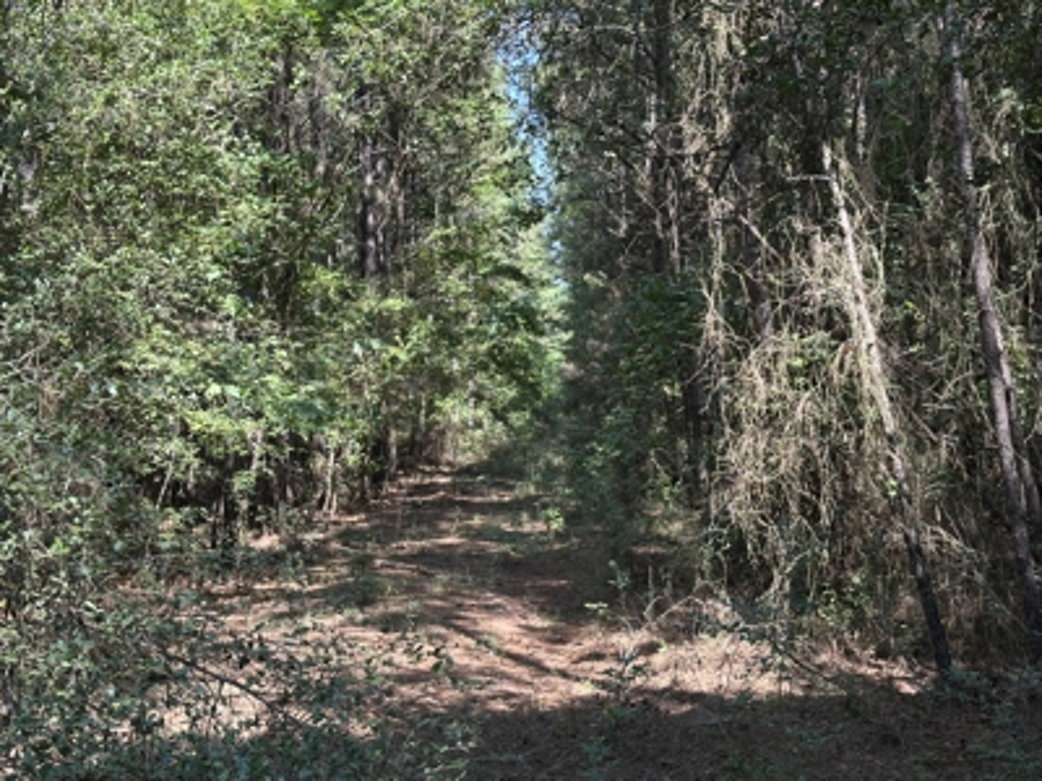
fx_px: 1445
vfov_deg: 30.3
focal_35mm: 48
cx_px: 521
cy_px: 390
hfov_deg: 39.7
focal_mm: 6.86
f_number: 1.78
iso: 64
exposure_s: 1/327
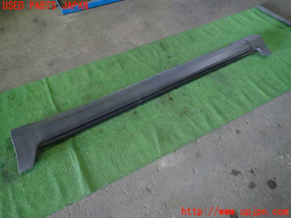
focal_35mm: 25
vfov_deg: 54.9
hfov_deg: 69.4
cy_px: 109
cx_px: 146
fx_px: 210
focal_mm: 4.5
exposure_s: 1/30
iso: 250
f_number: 2
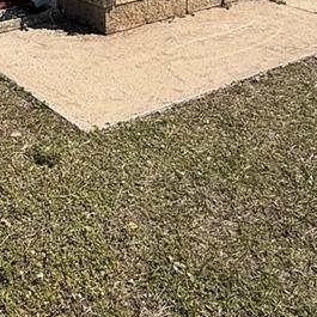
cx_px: -26
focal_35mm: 56
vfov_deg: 26.0
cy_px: -98
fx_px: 580
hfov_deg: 28.0
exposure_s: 1/4149
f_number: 2.2
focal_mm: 2.22
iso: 50
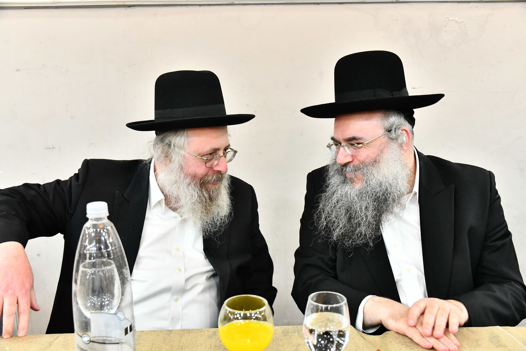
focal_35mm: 38
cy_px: 176
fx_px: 555
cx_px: 263
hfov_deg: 50.7
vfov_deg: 35.0
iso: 5000
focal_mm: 38
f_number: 5.6
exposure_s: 1/125
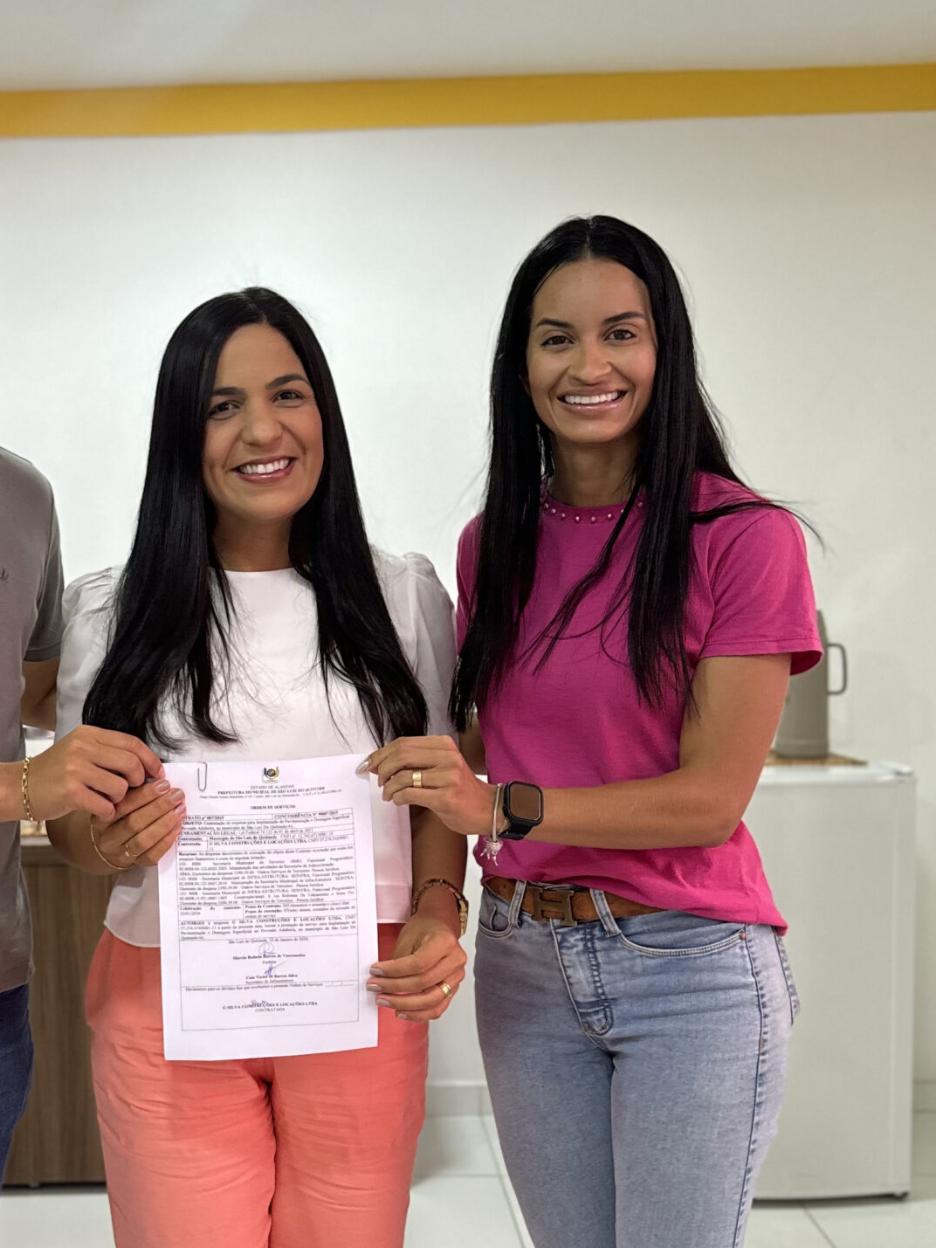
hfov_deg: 33.1
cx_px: 265
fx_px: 1550
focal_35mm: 43
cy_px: 741
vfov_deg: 43.7
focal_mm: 6.76
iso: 200
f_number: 1.78
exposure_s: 1/89
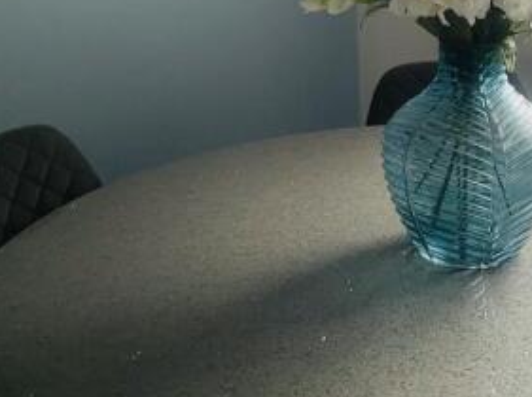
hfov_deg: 34.1
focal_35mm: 54
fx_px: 829
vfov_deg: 26.9
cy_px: 145
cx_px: 452
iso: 125
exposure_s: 1/73
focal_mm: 4.2
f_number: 1.6
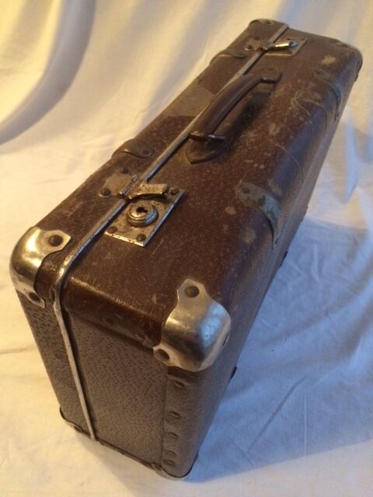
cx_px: 186
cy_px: 248
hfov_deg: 48.2
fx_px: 417
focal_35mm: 29
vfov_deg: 61.7
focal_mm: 4.15
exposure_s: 1/17
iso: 320
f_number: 2.2
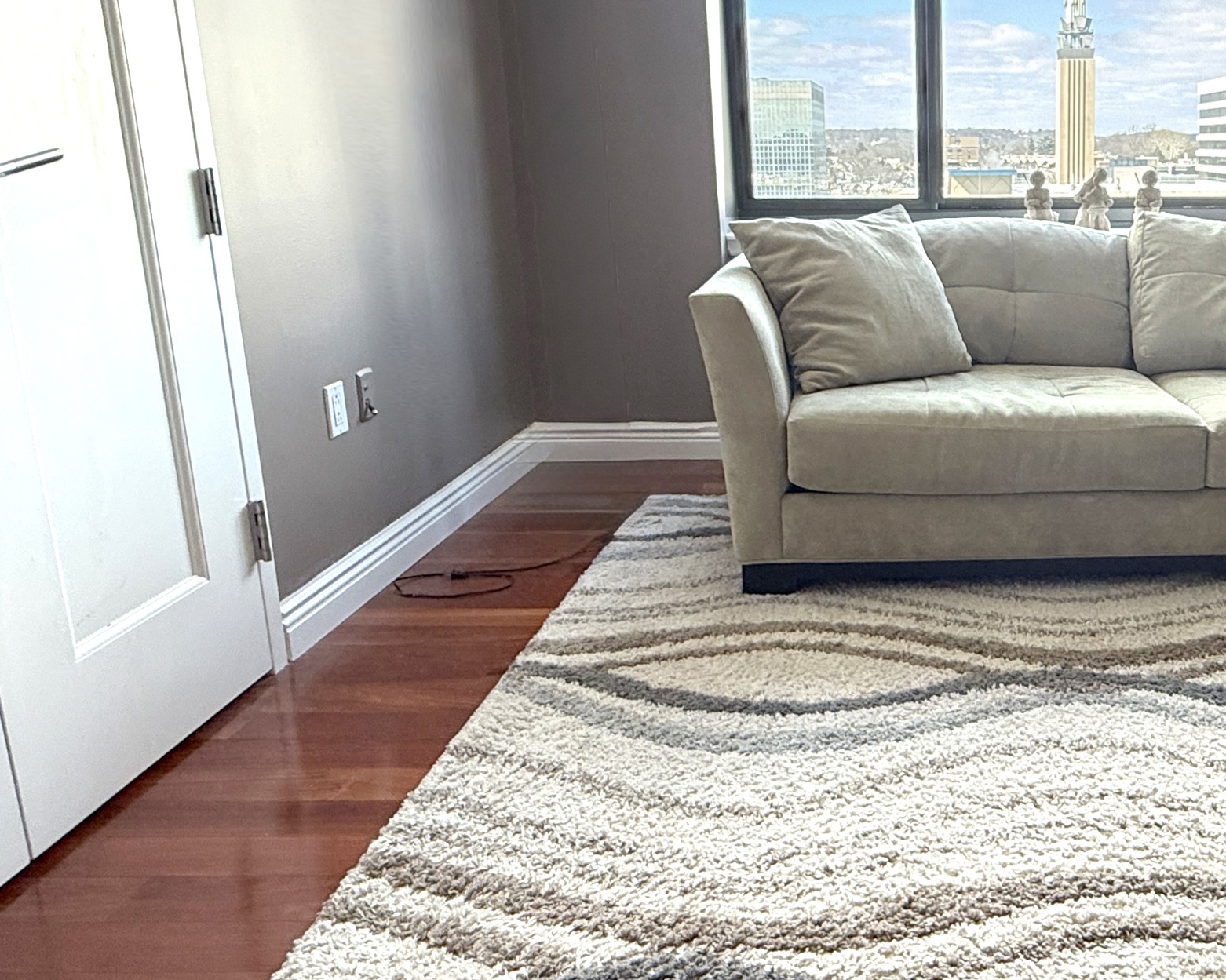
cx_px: 1036
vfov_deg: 51.5
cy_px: 460
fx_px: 1016
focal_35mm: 28
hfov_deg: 56.2
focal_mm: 2.22
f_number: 2.2
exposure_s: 1/101
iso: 125
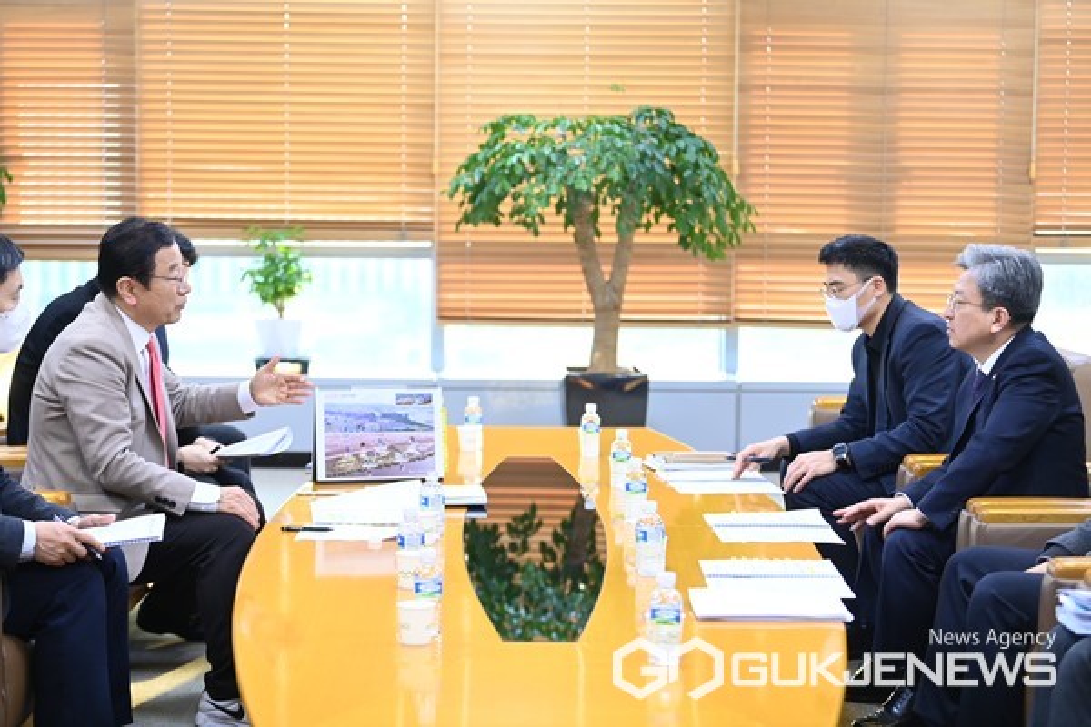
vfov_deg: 19.5
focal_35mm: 70
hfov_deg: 28.8
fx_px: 2121
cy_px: 364
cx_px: 546
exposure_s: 1/100
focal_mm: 70
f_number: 2.8
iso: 1000
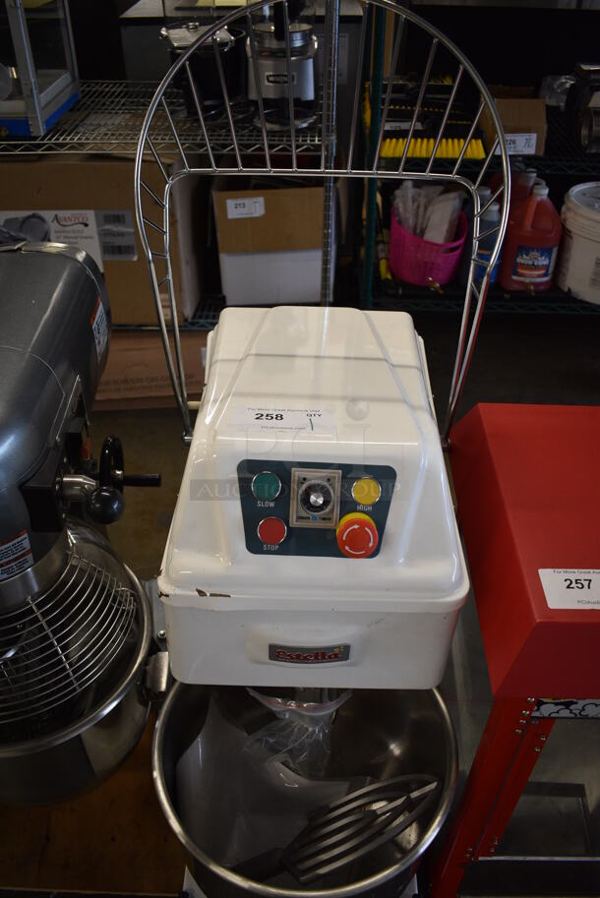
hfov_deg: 43.7
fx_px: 749
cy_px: 449
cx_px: 300
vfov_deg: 61.9
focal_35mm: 30
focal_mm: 20
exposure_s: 1/160
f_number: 3.5
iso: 800
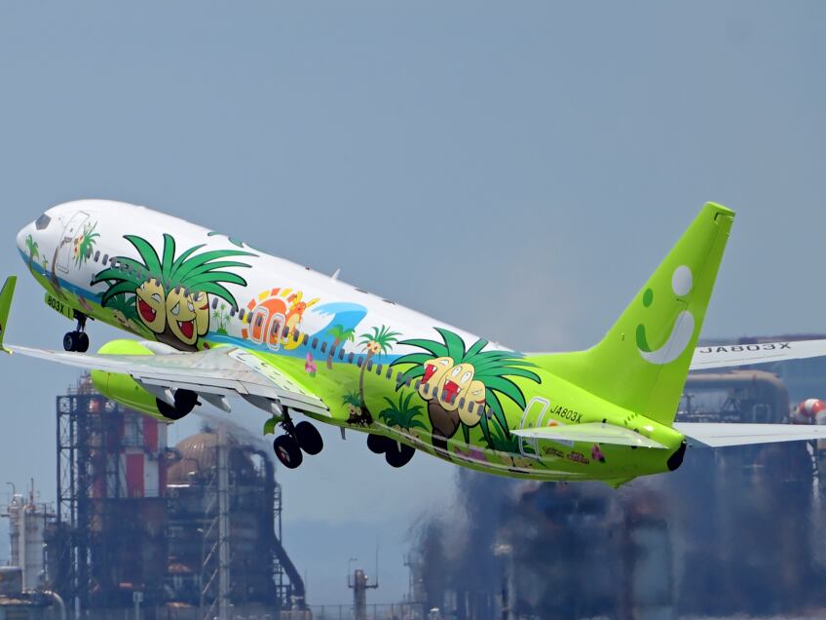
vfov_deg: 3.4
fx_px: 10380
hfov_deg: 4.6
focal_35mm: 435
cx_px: 367
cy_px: 310
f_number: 5.6
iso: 140
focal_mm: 400
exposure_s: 1/2000
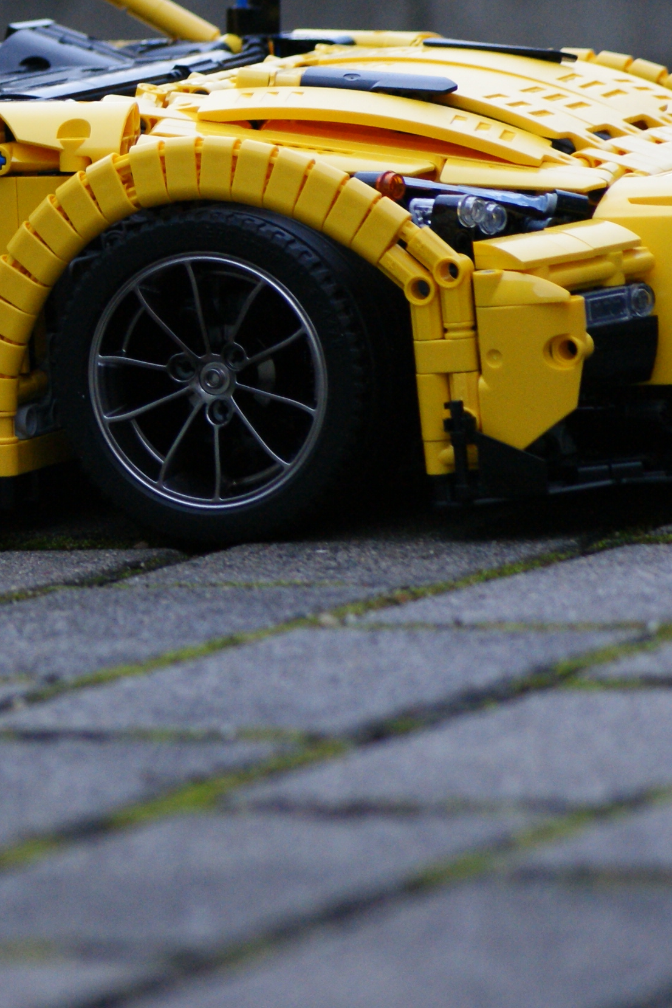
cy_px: 163
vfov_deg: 5.0
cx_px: -333
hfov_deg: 3.3
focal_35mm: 415
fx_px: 11619
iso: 400
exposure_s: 1/200
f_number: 5
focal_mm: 100
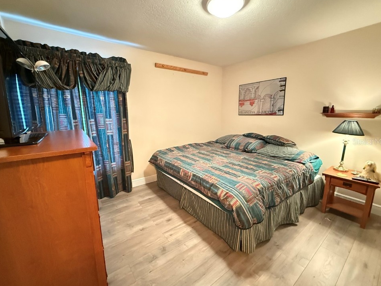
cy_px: 141
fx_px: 165
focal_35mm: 15
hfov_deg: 98.2
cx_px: 187
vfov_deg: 81.7
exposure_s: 1/30
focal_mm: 2.22
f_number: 2.2
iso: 1600
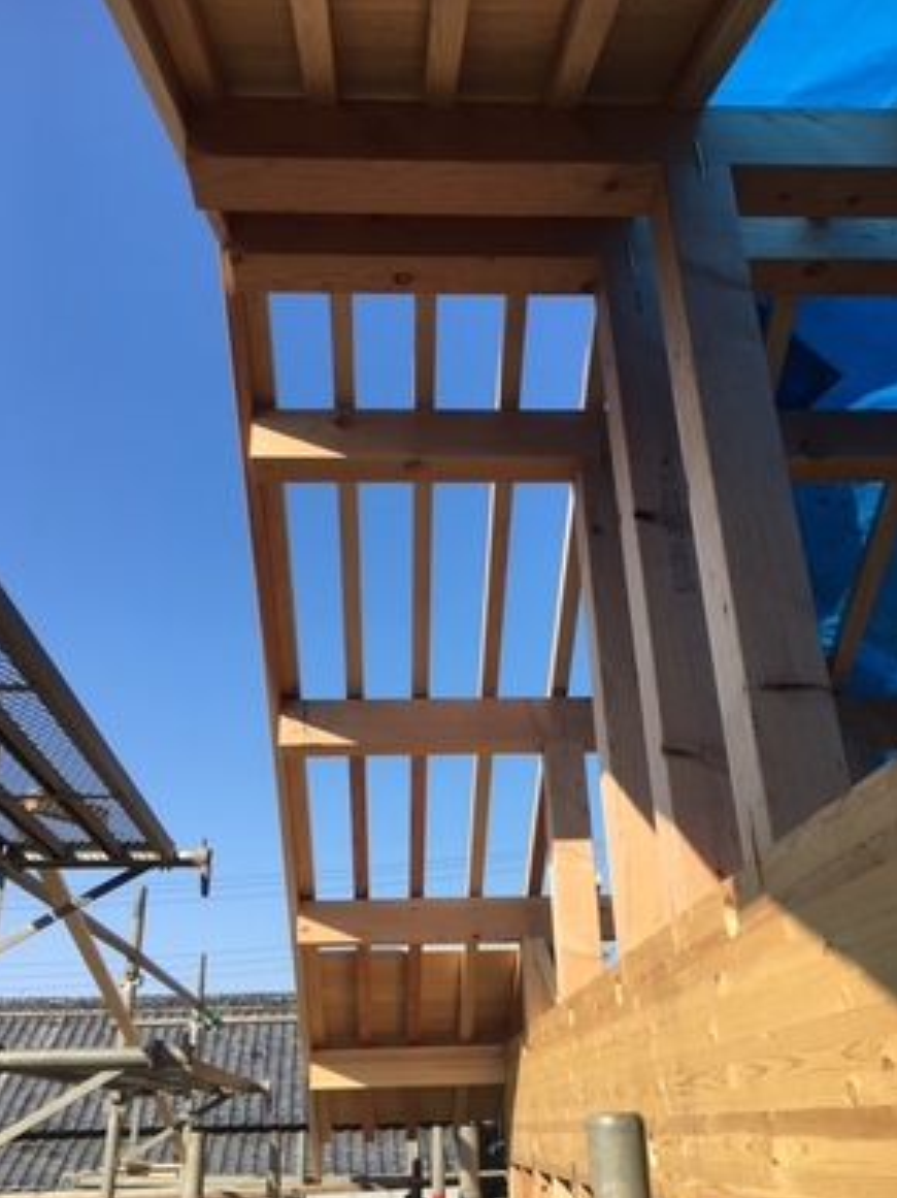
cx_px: 439
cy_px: 613
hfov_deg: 46.8
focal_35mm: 30
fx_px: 1037
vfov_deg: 60.0
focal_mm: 4.15
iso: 25
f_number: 2.2
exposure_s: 1/986
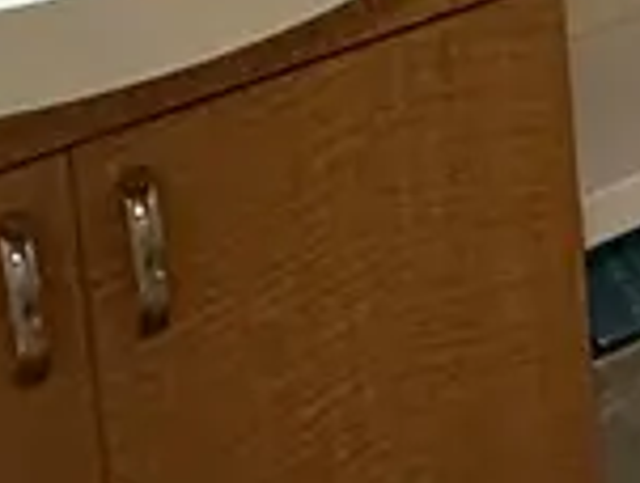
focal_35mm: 111
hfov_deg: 15.0
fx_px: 2057
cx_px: 1208
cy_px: -843
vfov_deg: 10.5
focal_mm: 2.22
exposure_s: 1/60
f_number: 2.2
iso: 250
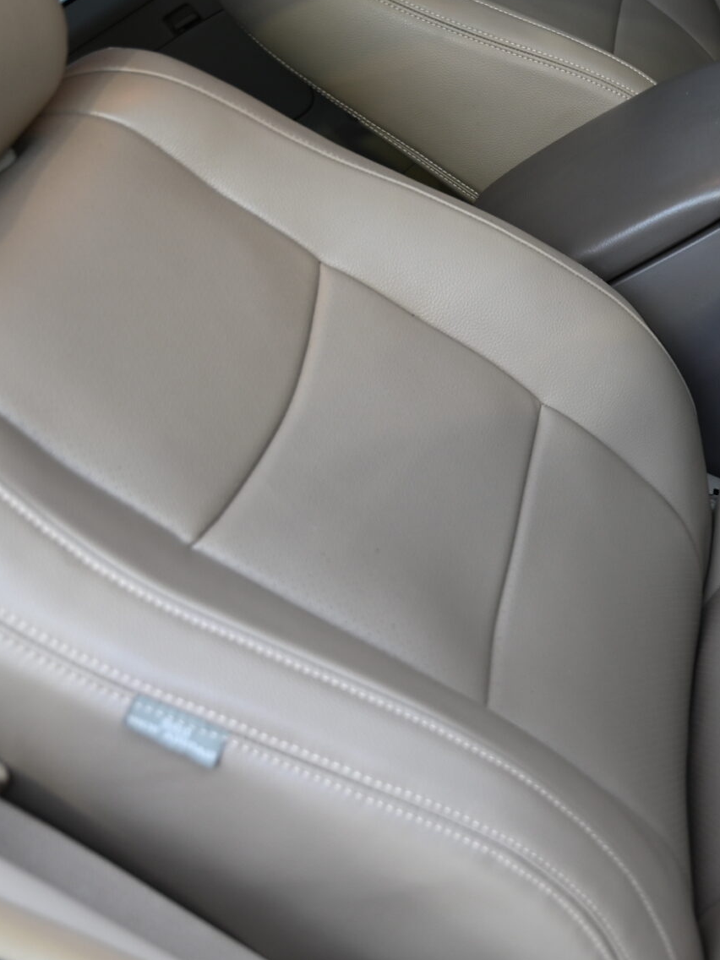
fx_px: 1442
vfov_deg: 36.5
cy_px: 325
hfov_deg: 26.9
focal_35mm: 52
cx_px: 672
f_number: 4
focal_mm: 24
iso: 200
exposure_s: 1/13
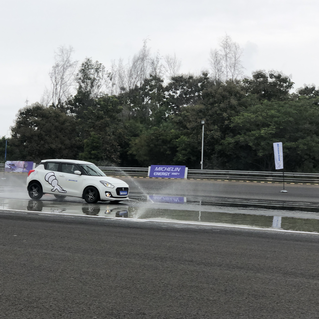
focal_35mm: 68
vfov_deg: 25.4
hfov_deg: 25.2
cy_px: 150
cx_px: 95
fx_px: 709
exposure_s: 1/361
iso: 16
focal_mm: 6
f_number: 2.4
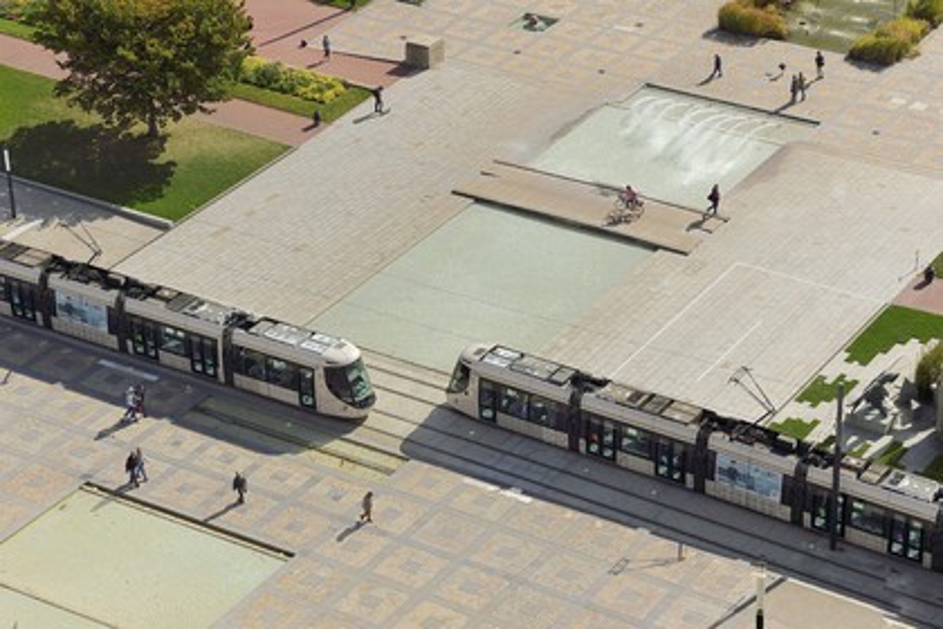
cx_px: 472
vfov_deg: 14.0
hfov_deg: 20.8
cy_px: 314
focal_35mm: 98
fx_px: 2567
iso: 200
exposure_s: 1/400
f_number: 10
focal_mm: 98
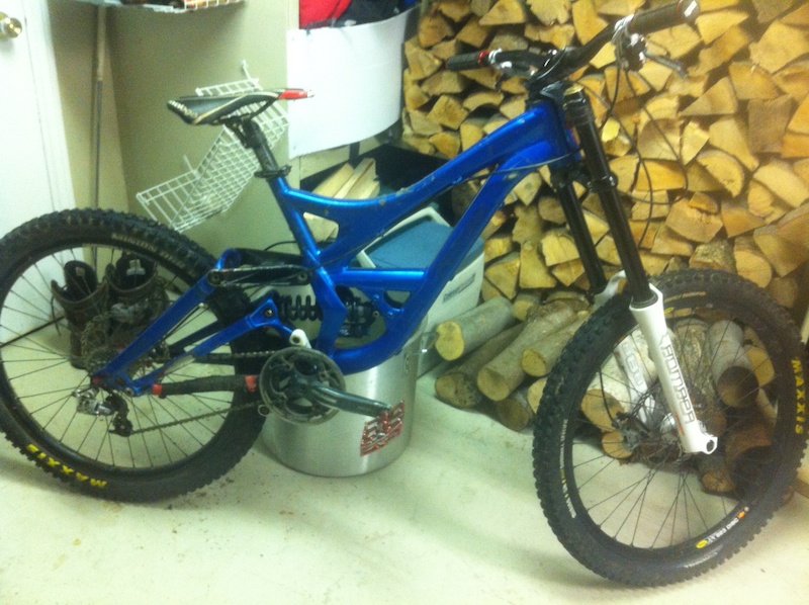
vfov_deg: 40.6
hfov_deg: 52.7
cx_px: 404
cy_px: 302
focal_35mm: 35
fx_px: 817
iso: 250
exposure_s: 1/15
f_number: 2.8
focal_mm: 3.85
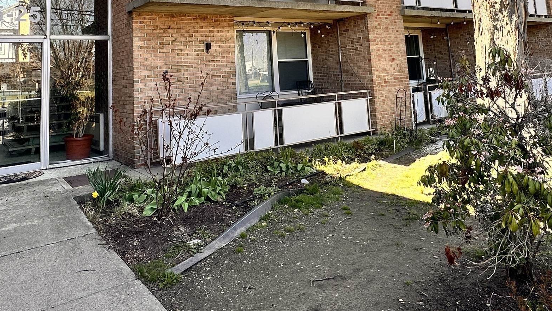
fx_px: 439
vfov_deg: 35.9
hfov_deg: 64.3
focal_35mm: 30
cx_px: 264
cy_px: 15
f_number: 2.2
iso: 40
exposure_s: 1/318
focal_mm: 2.22
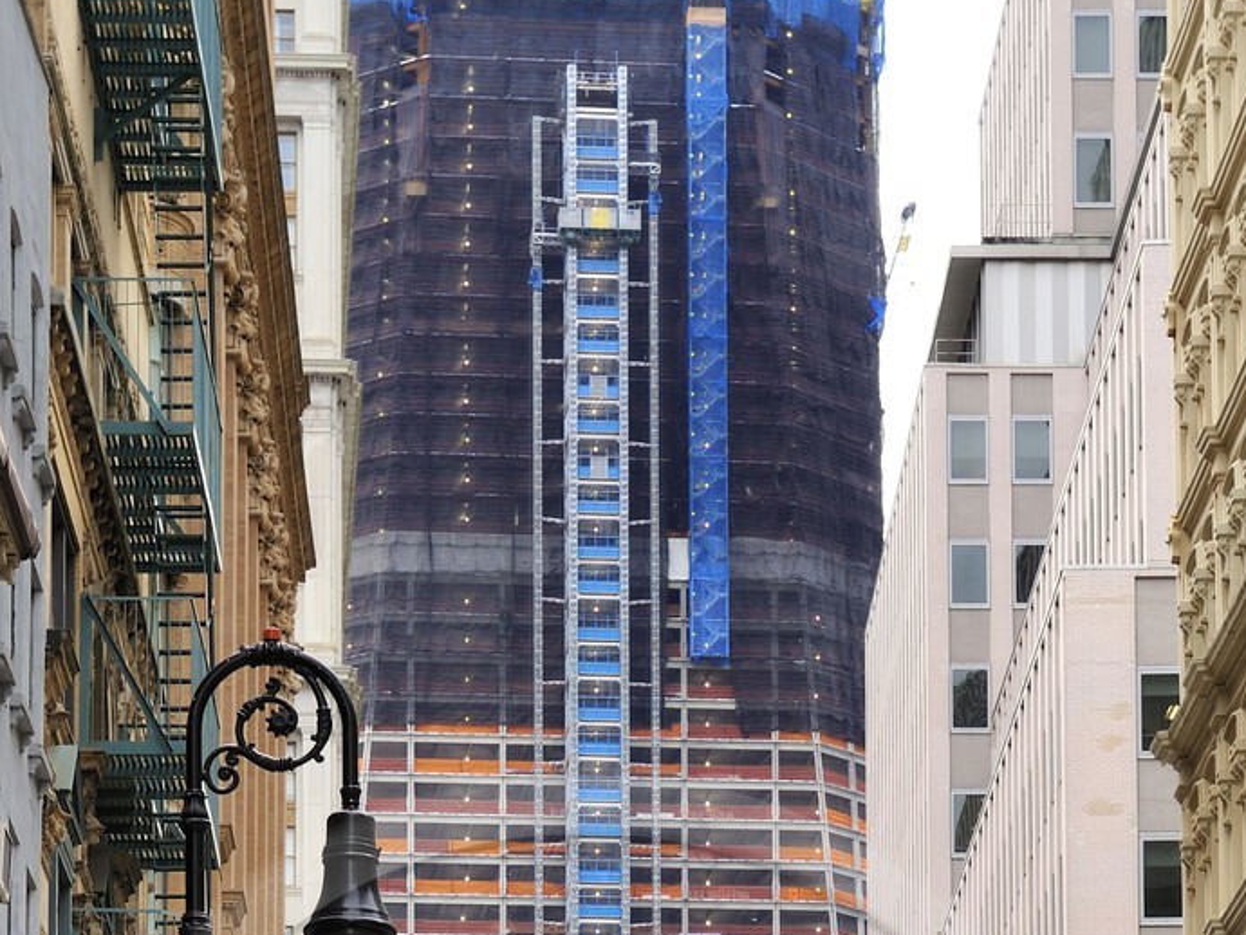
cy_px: 1336
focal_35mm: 156
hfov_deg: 12.7
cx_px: 585
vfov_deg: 9.3
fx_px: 5617
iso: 400
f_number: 6.3
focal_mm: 70
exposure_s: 1/125
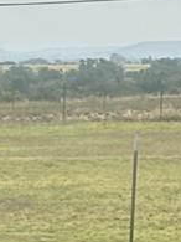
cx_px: -51
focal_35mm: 409
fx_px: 2855
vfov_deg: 4.8
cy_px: 458
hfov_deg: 3.6
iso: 40
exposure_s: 1/1667
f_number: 1.6
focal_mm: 5.96
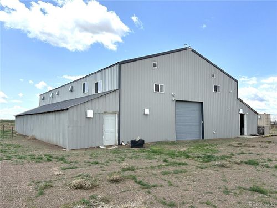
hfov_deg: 61.7
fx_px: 232
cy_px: 104
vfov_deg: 48.2
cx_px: 138
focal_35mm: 29
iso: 80
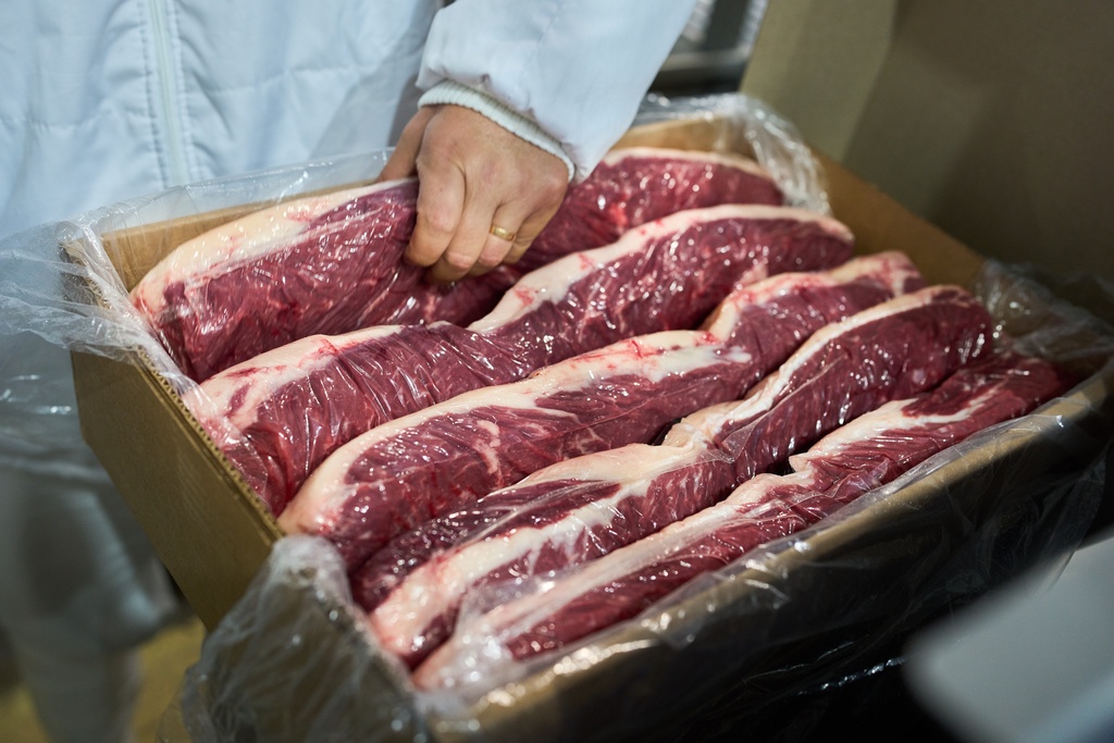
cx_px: 557
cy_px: 372
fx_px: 1083
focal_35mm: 35
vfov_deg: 37.9
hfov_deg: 54.4
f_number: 2.5
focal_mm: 35
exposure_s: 1/250
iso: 800
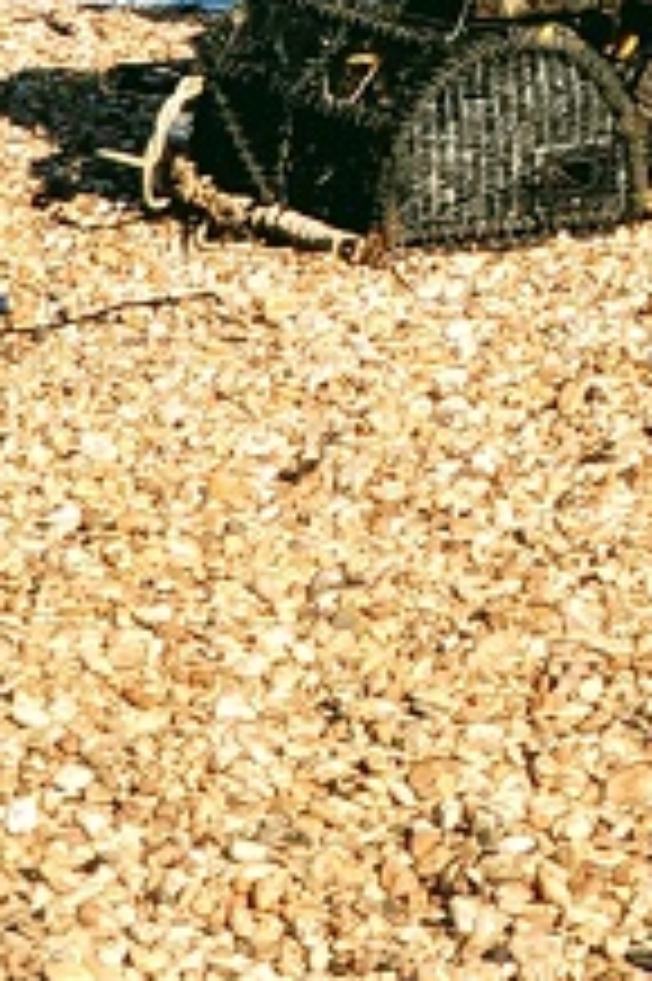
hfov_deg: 4.1
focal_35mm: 331
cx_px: 1637
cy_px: -974
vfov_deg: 6.1
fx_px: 9006
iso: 25
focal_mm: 6
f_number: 2.4
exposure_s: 1/912
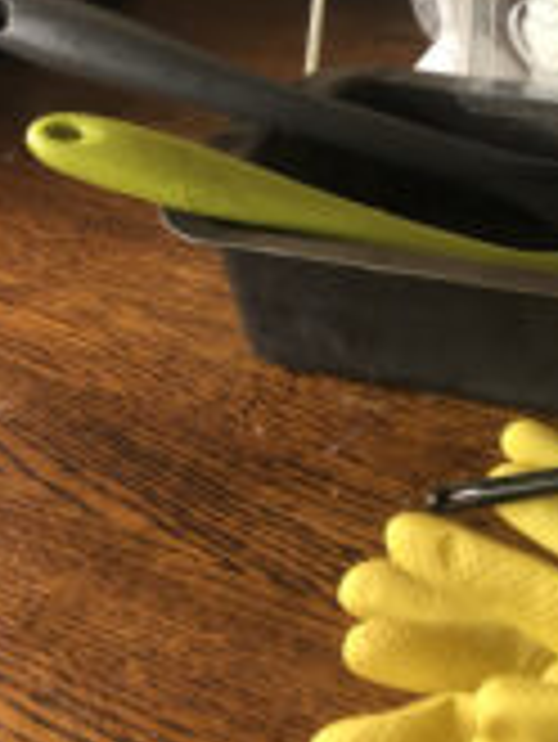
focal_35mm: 68
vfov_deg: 27.5
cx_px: 652
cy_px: 76
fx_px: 1460
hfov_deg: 20.4
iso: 100
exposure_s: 1/4
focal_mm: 3.99
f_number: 1.8
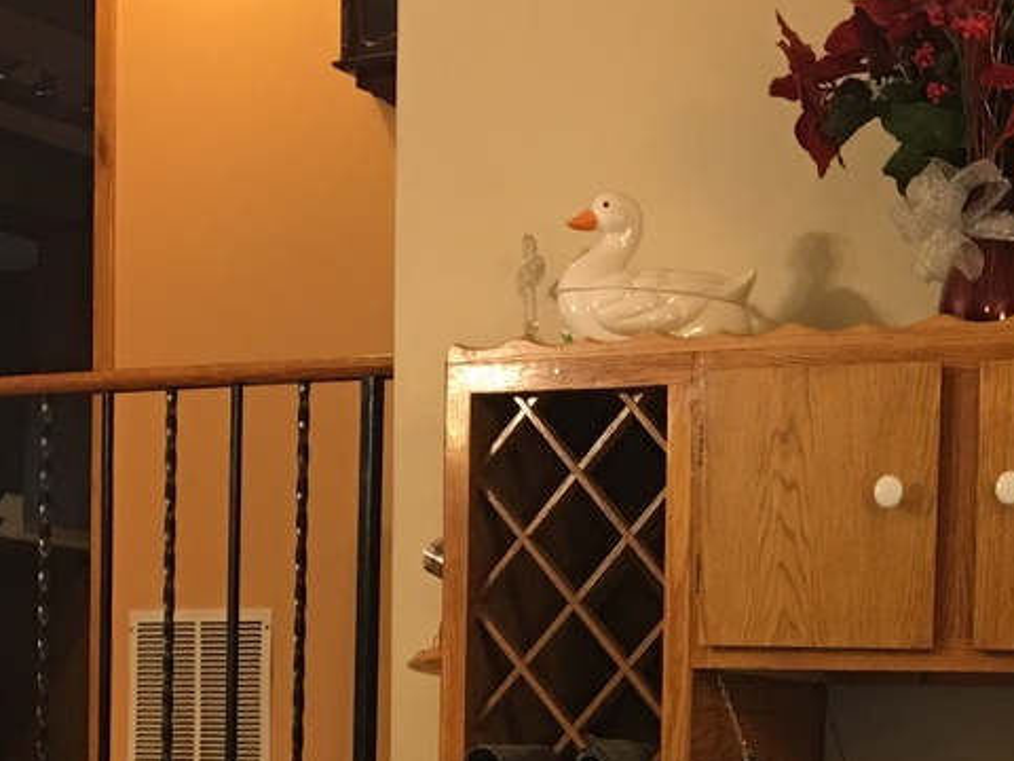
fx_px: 2548
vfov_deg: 16.0
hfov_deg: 21.2
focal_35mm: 87
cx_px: 1147
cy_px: 1036
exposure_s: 1/15
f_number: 2.2
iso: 64
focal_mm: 4.15
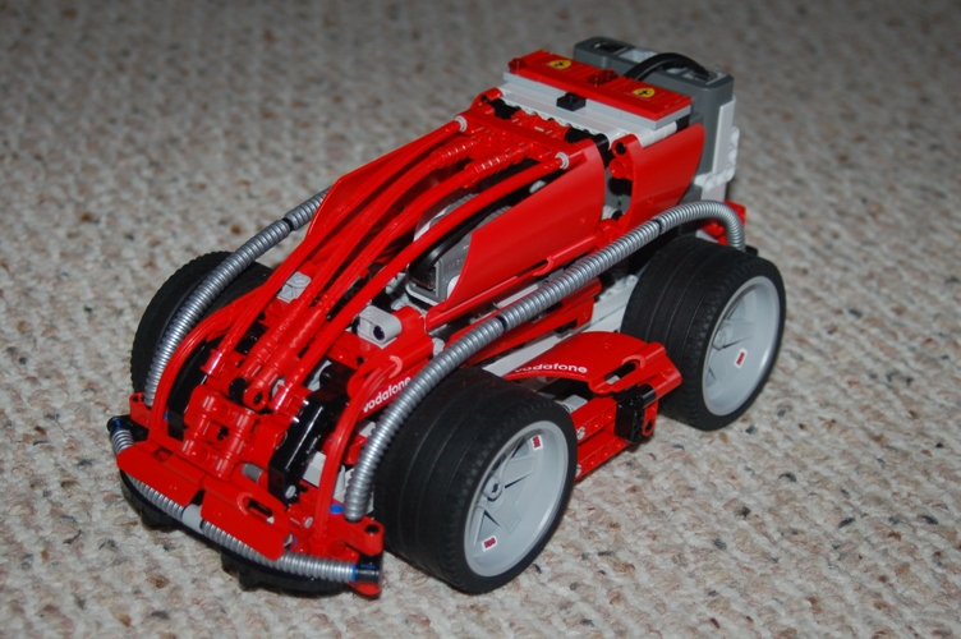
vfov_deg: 19.7
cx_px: 480
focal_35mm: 69
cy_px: 320
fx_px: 1840
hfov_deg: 29.3
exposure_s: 1/60
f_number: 4.8
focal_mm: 46
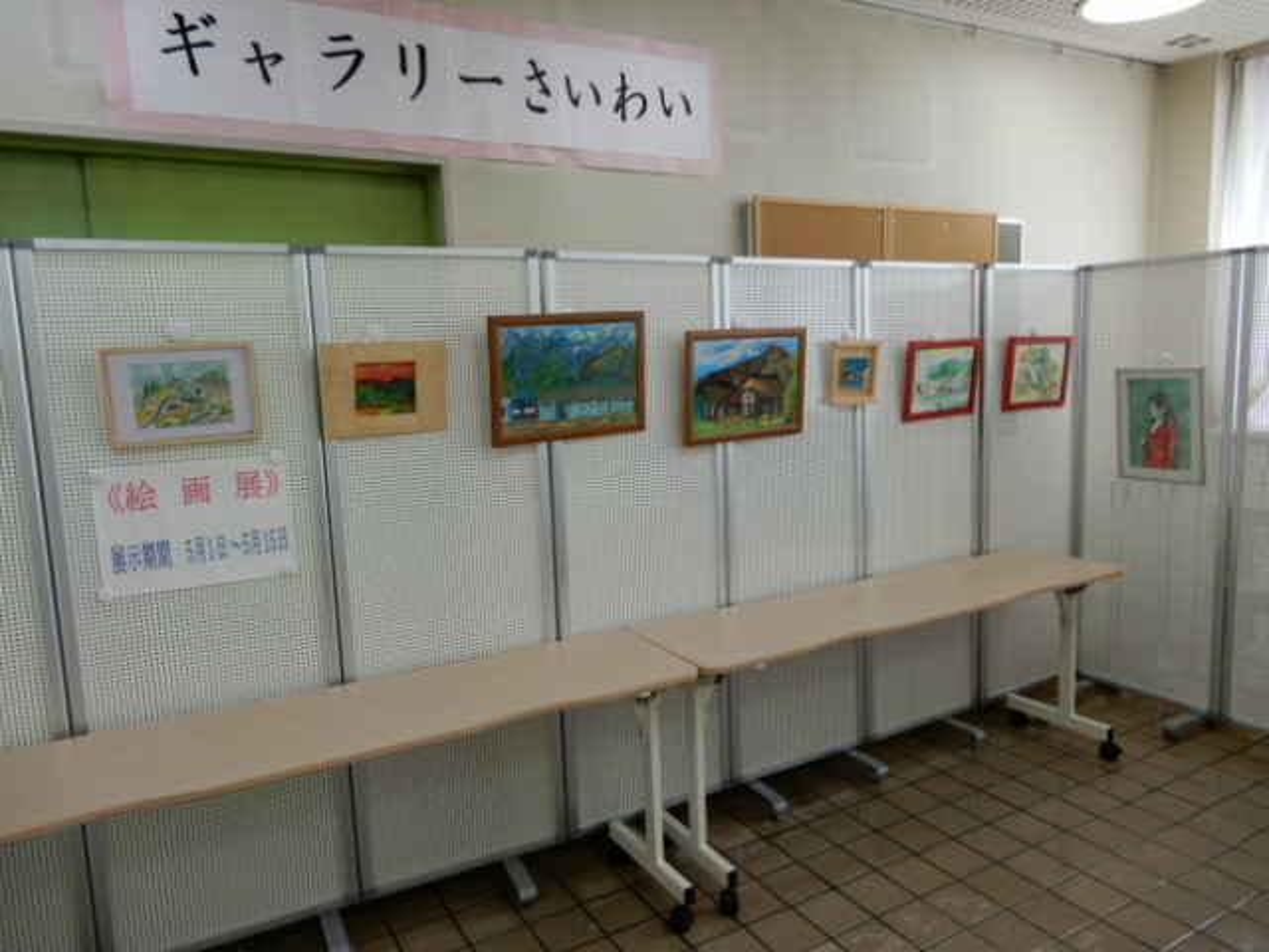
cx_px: 634
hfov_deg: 71.6
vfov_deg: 56.8
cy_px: 476
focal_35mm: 24
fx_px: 880
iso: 140
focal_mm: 4.3
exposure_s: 1/30
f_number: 3.4
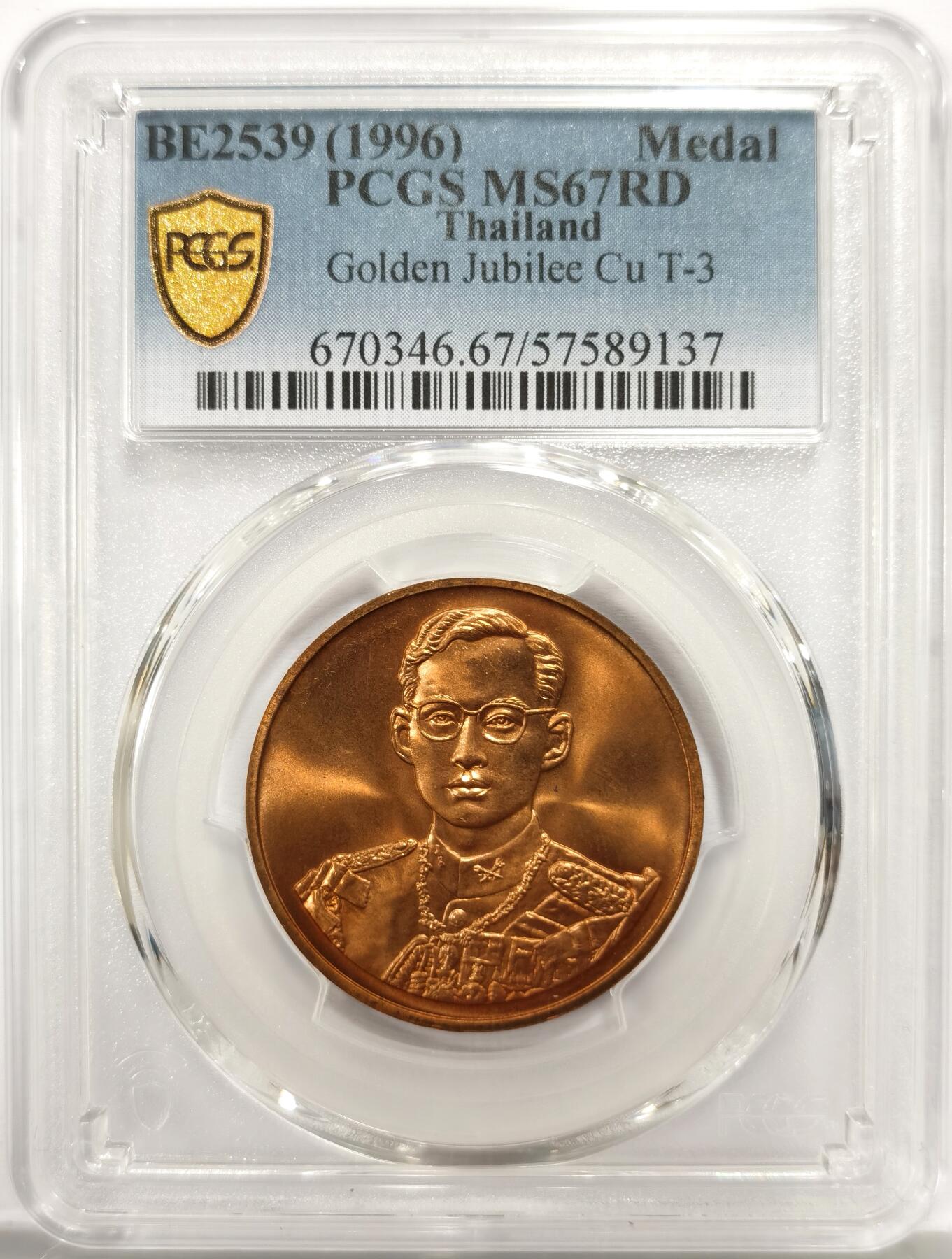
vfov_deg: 35.4
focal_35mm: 54
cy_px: 630
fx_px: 1970
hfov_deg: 27.2
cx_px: 476
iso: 160
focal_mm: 5.56
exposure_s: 1/100
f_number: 16
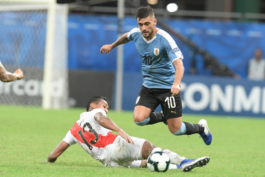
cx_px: 132
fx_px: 4415
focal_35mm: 600
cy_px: 88
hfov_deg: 3.4
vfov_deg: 2.3
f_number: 5
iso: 3200
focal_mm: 400
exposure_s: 1/640
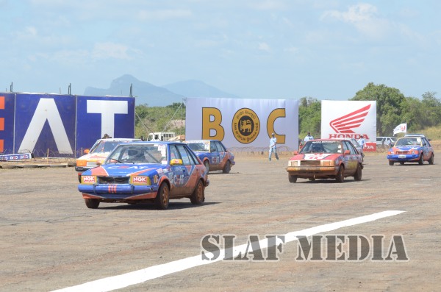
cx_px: 220
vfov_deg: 9.9
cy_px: 146
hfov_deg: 14.9
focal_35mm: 138
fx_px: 1686
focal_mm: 92
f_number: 9
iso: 200
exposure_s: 1/400
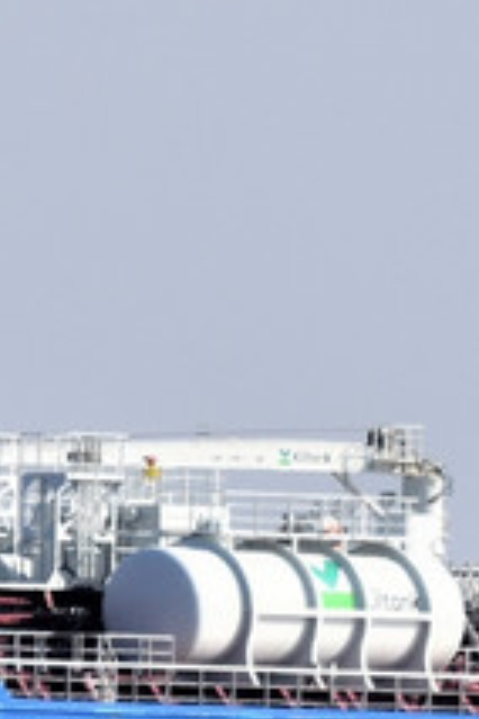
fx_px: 50491
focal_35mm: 2530
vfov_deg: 0.8
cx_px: 486
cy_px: 98
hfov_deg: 0.5
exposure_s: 1/800
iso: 200
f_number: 7.1
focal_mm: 300
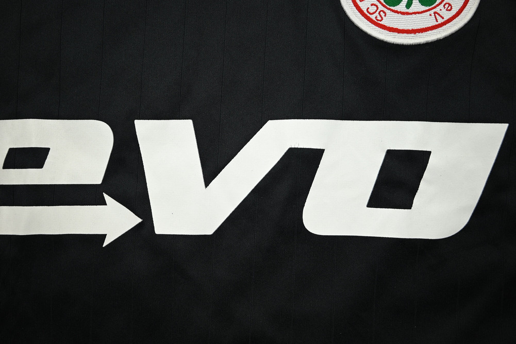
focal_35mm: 31
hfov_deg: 60.3
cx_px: 258
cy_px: 172
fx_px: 444
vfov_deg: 42.4
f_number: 4.8
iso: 200
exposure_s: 1/125
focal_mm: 31
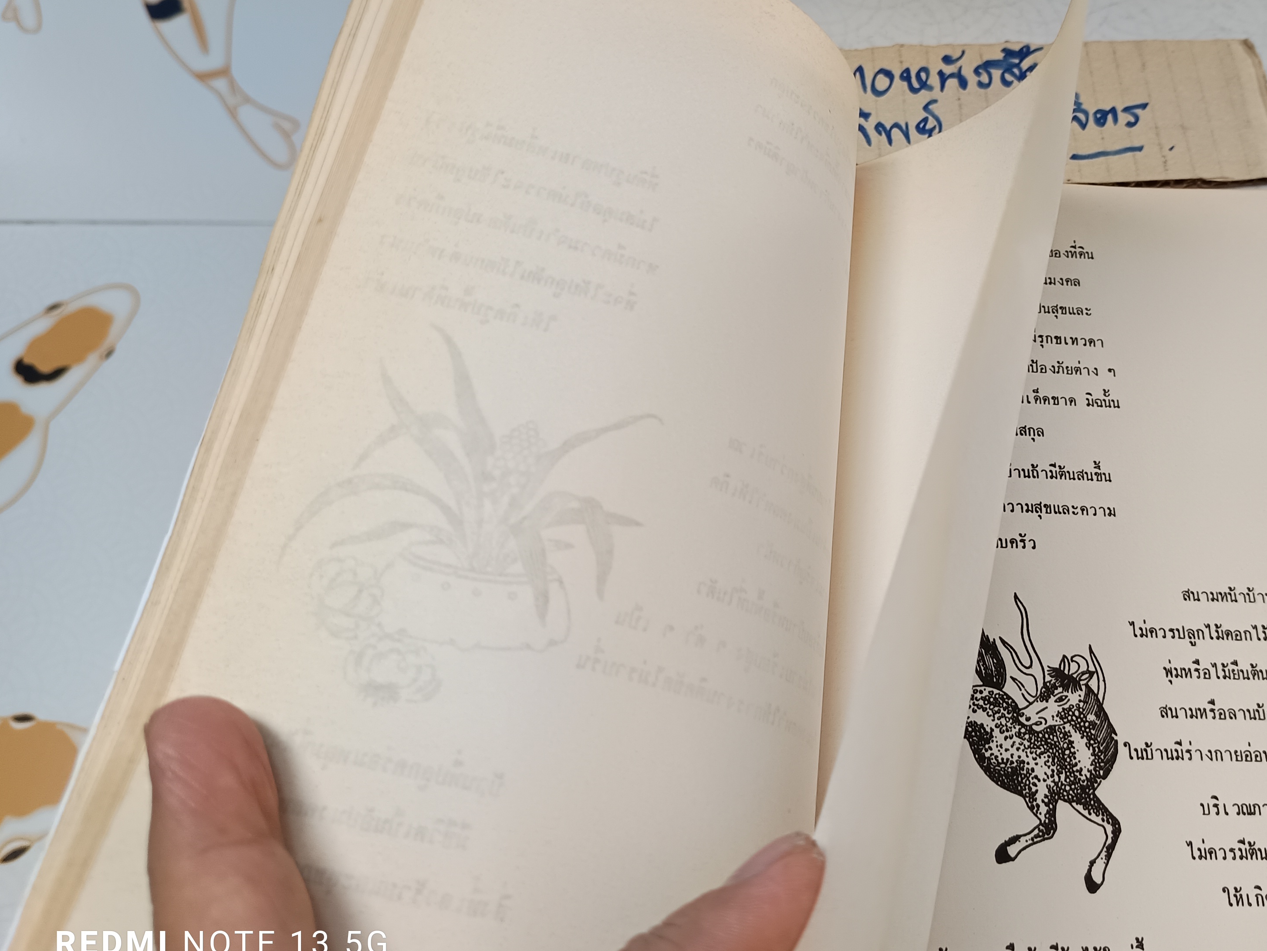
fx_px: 1208
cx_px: 868
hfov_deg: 54.0
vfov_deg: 42.6
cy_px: 356
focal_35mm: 33
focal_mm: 5.31
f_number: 1.7
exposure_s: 1/50
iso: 246
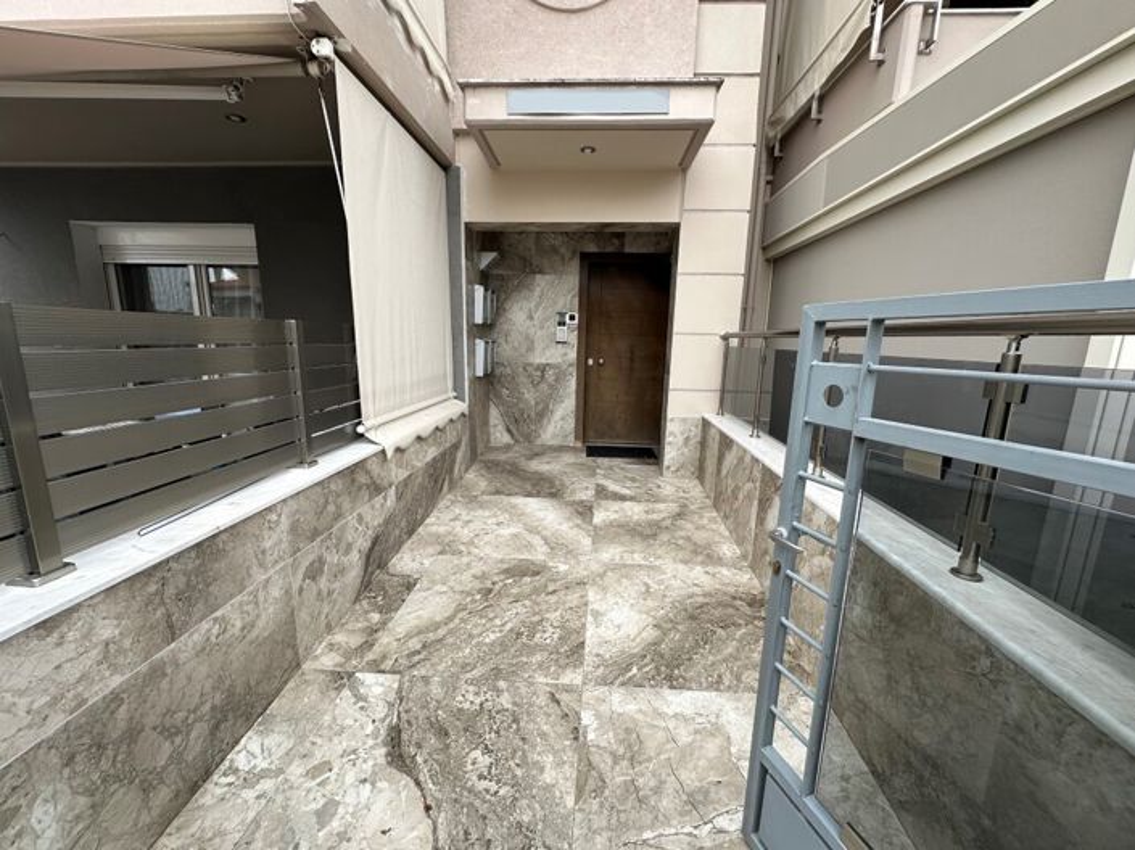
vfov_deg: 85.6
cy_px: 425
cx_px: 568
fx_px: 459
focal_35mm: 14
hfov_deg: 102.1
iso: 40
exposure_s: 1/303
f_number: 2.2
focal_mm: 2.22
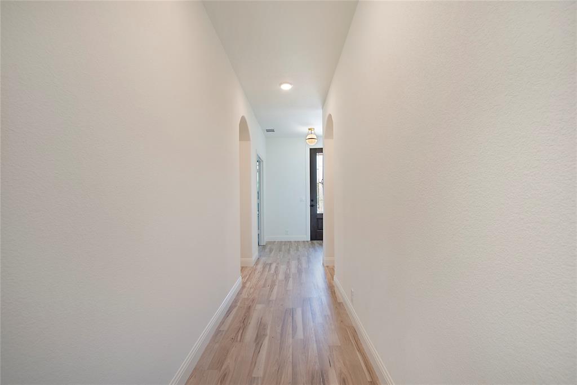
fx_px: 240
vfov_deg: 77.3
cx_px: 288
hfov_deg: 100.4
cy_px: 192
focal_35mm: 15
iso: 100
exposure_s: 1/50
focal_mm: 10
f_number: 5.6
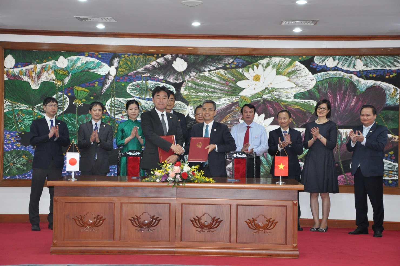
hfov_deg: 27.0
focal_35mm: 75
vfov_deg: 18.1
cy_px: 133
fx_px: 832
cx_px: 200
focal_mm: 50
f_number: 5
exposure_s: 1/60
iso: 1600
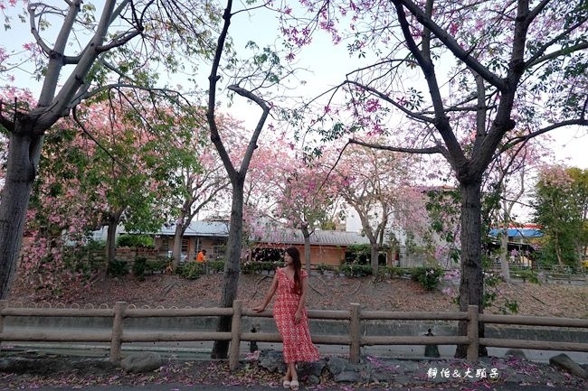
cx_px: 294
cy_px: 196
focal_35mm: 24
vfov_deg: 53.1
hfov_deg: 73.8
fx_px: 392
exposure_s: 1/100
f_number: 2.8
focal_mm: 9
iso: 125
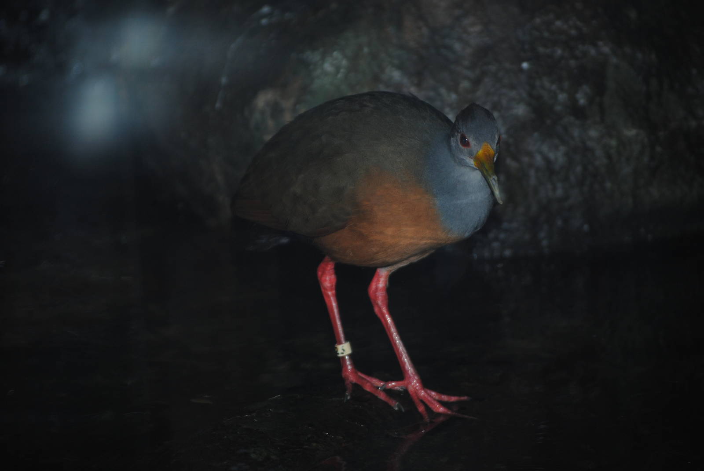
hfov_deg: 12.4
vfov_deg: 8.3
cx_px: 352
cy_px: 236
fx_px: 3230
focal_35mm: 165
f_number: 4.5
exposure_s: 1/60
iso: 200
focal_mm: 110
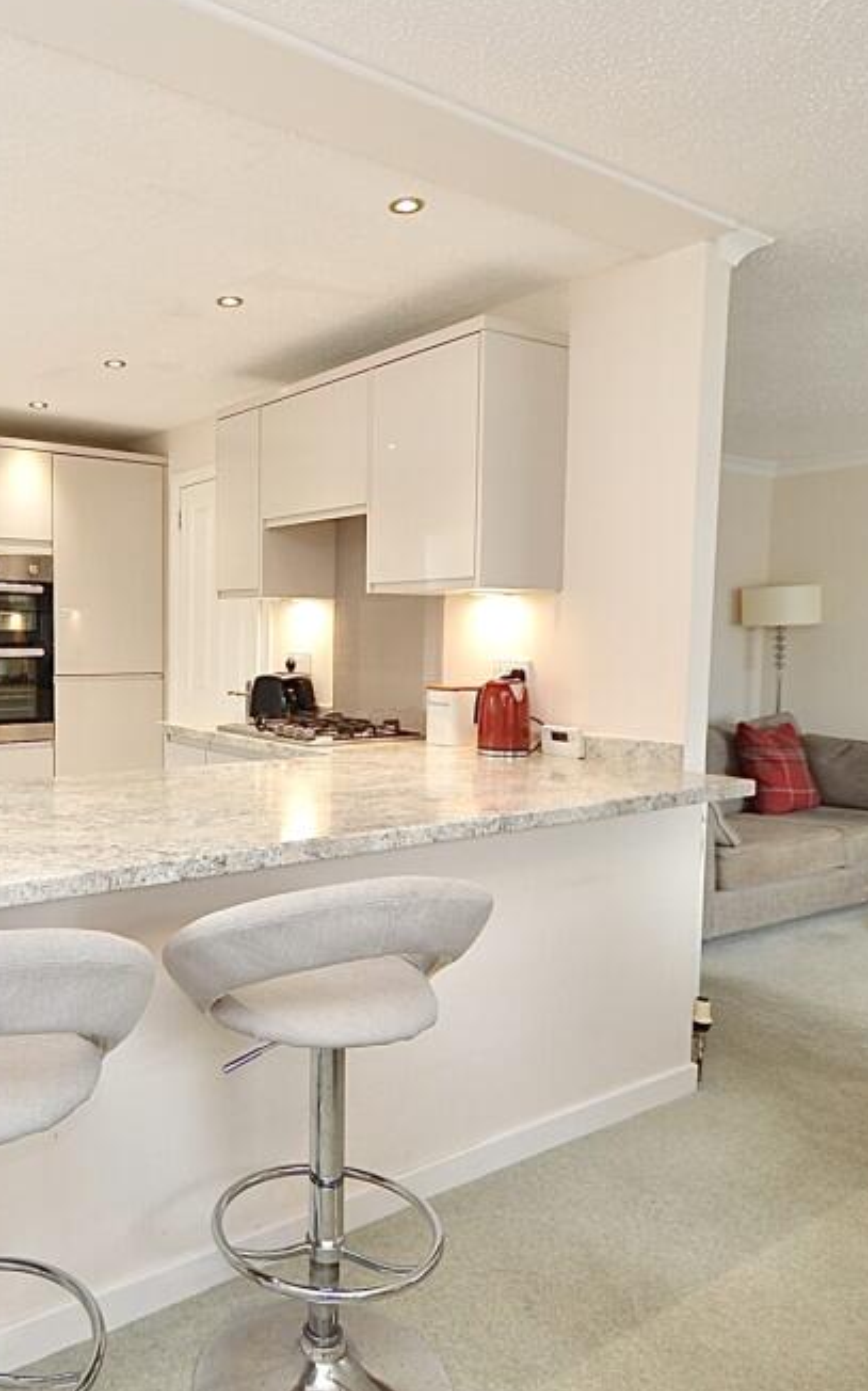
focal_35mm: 24
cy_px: 699
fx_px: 909
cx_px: 213
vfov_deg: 74.8
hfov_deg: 49.0
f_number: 4.5
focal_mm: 10
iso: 400
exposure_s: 1/80
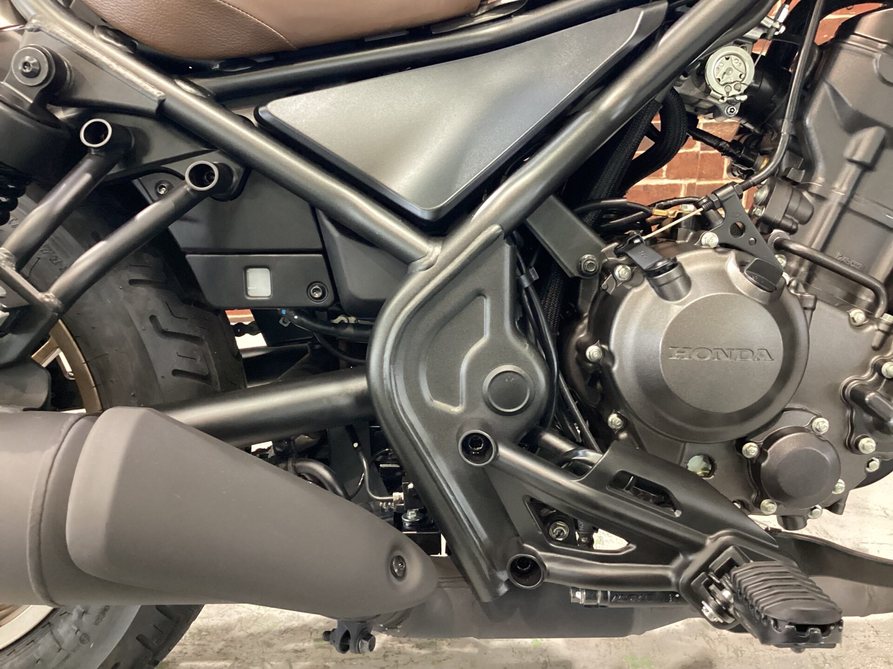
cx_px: 446
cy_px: 334
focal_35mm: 31
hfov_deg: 58.4
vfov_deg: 45.4
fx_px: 800
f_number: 2.4
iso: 400
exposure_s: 1/30
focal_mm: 3.3
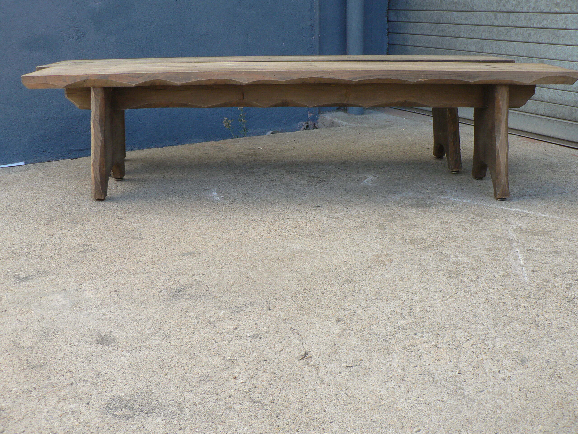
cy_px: 217
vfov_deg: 39.7
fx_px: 601
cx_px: 289
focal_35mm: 36
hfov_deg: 51.4
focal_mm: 6
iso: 80
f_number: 2.8
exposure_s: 1/160
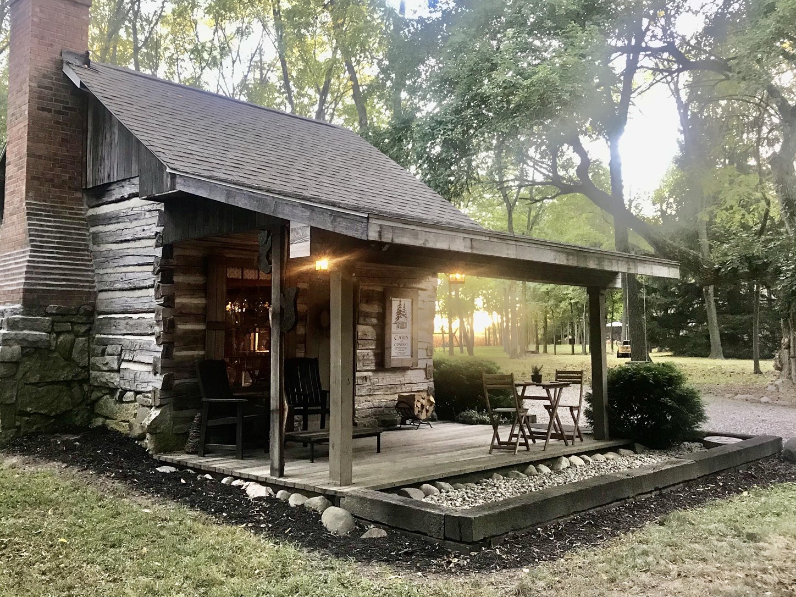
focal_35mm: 33
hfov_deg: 55.2
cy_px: 284
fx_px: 759
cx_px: 354
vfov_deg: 42.9
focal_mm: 3.99
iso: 40
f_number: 1.8
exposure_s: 1/15
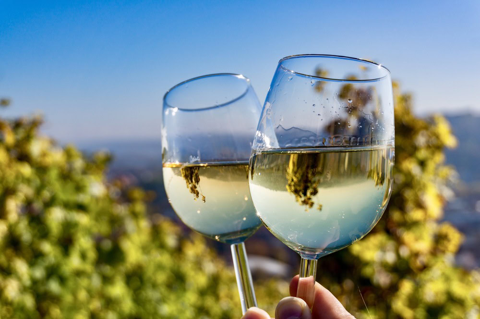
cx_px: 240
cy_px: 160
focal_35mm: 50
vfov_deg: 27.2
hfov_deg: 40.0
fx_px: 659
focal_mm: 33
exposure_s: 1/1000
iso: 100
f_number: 5
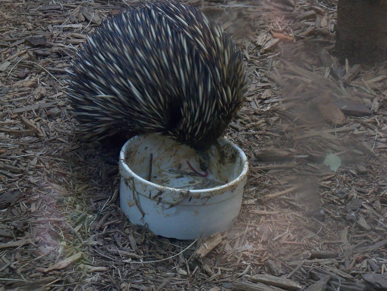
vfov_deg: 16.1
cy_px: 146
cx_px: 194
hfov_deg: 21.3
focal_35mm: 92
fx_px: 1029
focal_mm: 16.3
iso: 400
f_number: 4.2
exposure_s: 1/125
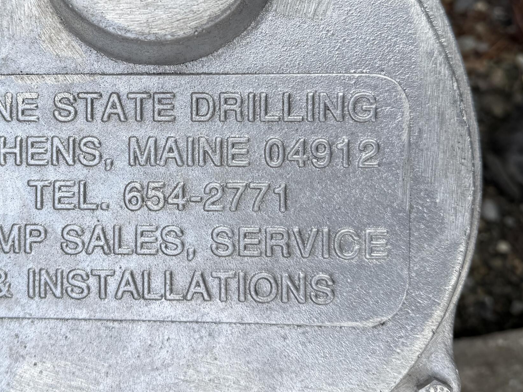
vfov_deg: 32.4
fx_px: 665
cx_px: 151
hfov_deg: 42.0
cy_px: 108
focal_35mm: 44
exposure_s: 1/1337
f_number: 1.78
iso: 80
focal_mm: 6.76
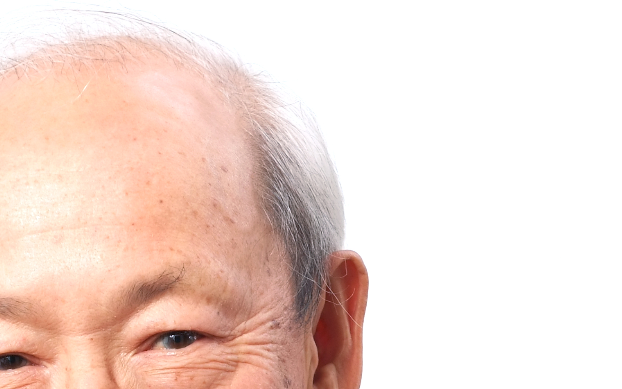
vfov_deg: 5.1
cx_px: 154
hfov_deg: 8.3
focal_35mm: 254
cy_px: 595
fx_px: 4306
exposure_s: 1/160
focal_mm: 70
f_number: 5.6
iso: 100
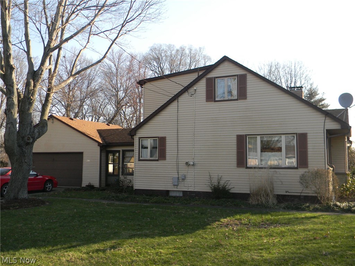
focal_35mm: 36
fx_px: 369
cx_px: 178
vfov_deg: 39.7
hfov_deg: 51.4
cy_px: 133
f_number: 3.7
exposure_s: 1/340
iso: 112
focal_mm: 6.4
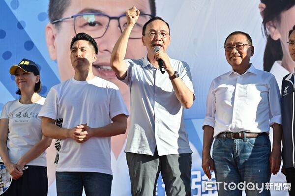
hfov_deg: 14.2
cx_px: 148
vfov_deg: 9.4
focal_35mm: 145
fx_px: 1187
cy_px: 98
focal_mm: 145
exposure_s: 1/160
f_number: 8
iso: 100
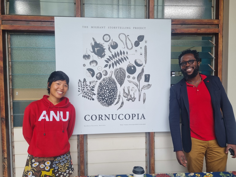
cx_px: 118
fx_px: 177
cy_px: 88
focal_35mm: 26
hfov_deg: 67.3
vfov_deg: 53.1
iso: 50
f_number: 1.8
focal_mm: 5.4
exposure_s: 1/184
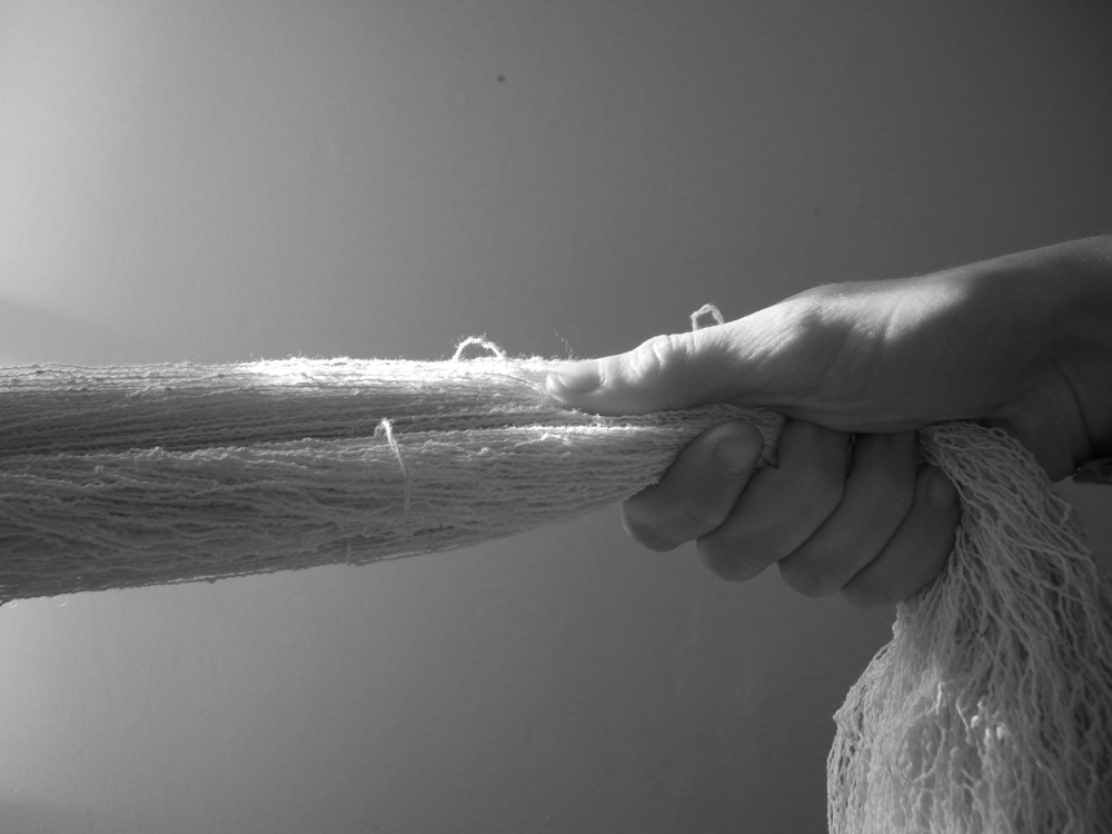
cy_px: 417
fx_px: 899
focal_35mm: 28
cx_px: 556
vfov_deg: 49.7
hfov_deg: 63.4
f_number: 2.8
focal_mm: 6
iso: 100
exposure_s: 1/111
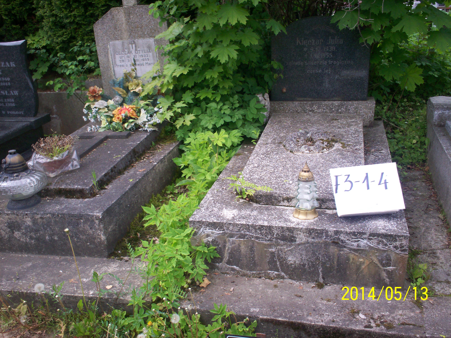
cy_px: 169
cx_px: 226
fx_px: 469
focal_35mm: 36
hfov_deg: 51.4
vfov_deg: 39.7
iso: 100
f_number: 4.5
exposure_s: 1/153
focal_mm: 6
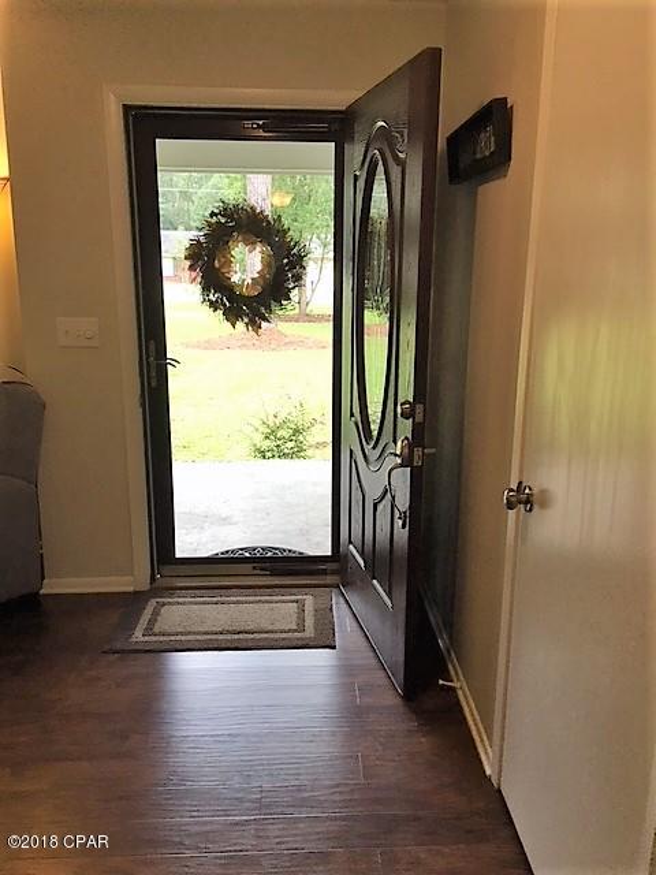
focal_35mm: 29
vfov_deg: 61.7
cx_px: 328
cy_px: 438
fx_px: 733
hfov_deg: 48.2
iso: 32
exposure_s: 1/30
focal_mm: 4.15
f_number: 2.2
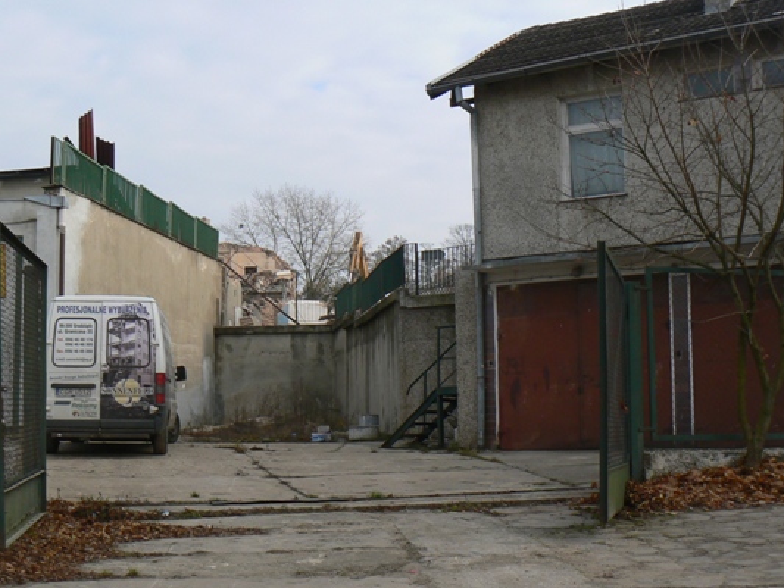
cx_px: 306
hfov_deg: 35.4
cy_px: 300
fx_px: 1223
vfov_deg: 27.0
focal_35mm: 54
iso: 80
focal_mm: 6
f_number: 5.6
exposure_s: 1/320
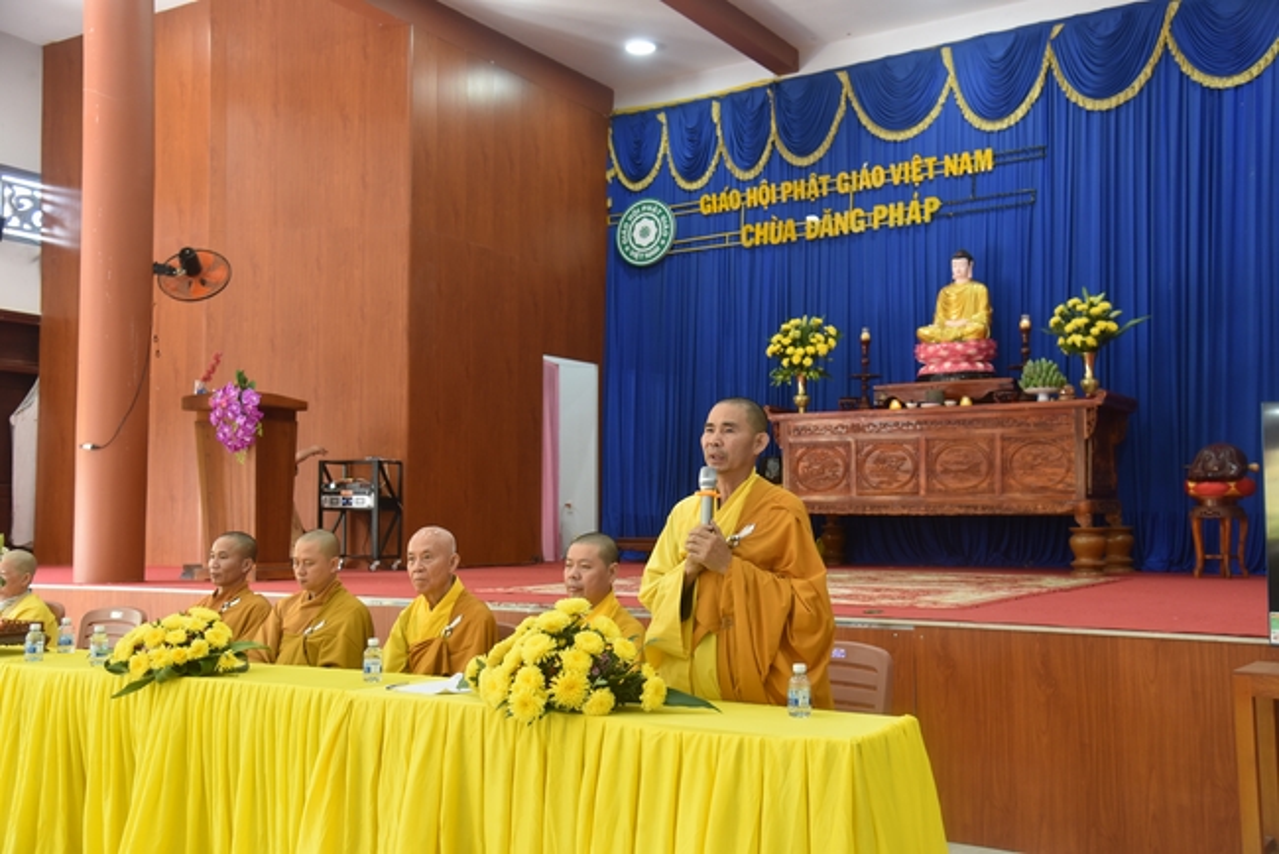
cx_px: 640
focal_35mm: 38
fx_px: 1351
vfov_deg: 35.1
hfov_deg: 50.7
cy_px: 427
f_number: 4
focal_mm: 38
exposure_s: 1/60
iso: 1000
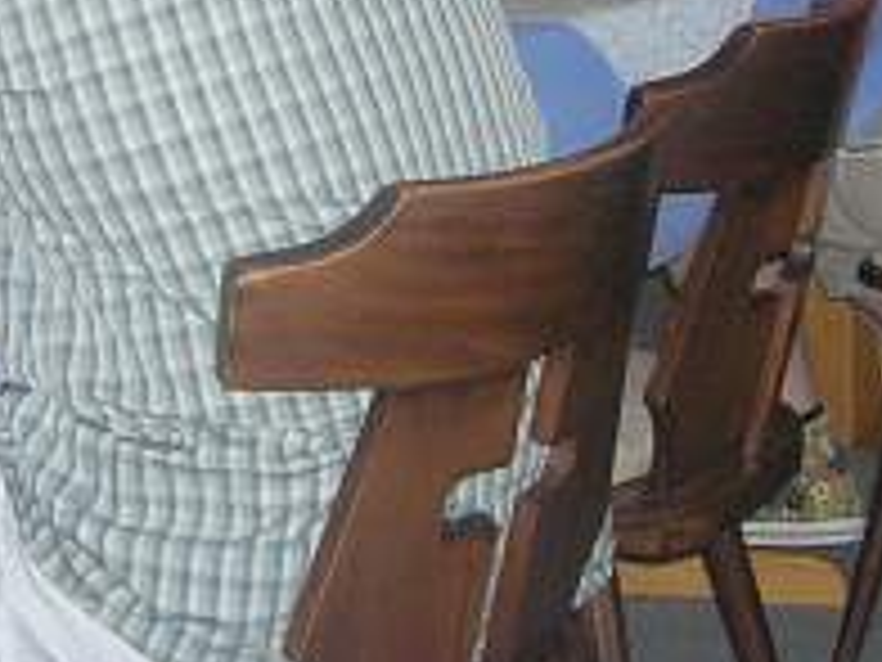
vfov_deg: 12.9
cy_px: -180
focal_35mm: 111
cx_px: 396
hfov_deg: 17.7
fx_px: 2828
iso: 117
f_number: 2.9
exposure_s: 1/60.1
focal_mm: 5.7
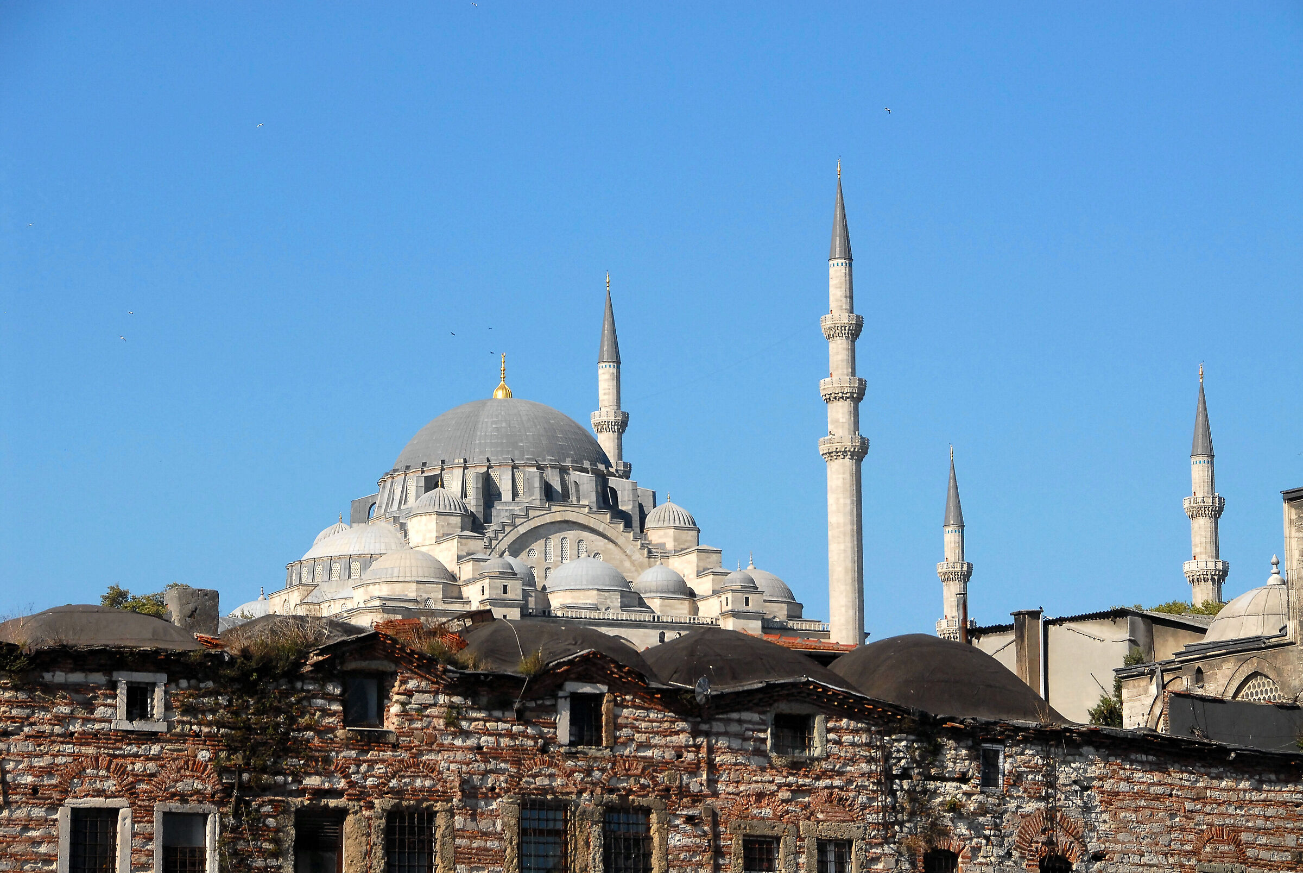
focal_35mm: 123
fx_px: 4458
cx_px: 652
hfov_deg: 16.6
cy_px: 436
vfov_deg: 11.2
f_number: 9
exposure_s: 1/1250
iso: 400
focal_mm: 82
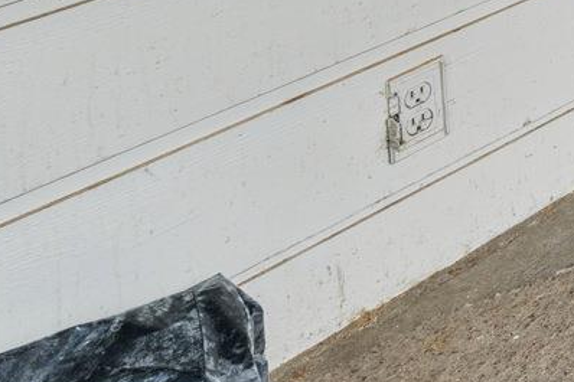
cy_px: -579
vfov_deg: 12.9
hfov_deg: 15.0
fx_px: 1205
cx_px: 1390
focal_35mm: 76
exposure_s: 1/30
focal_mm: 14.7
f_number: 8
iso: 125
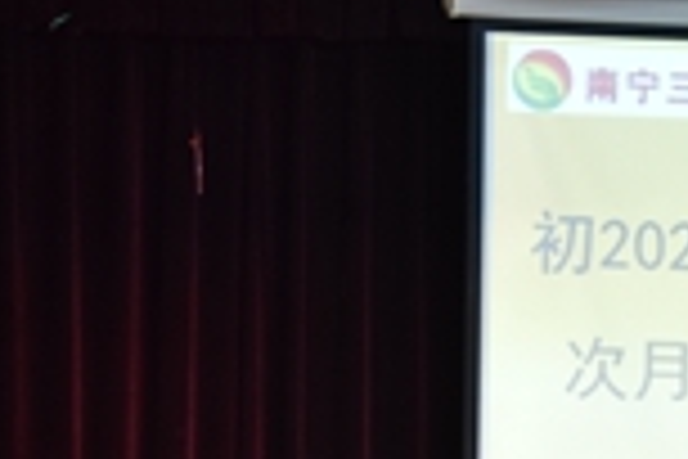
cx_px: 283
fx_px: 4969
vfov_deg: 5.2
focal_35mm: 260
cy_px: 747
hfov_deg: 7.9
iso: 400
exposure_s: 1/8
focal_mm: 42
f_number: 4.8
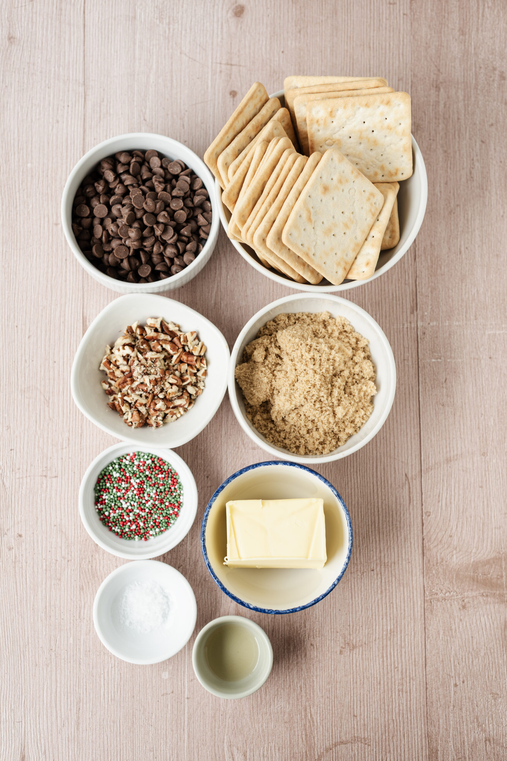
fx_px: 1056
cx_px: 254
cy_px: 380
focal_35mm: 50
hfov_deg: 27.0
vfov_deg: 39.6
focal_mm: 50
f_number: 5
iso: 250
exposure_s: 1/40
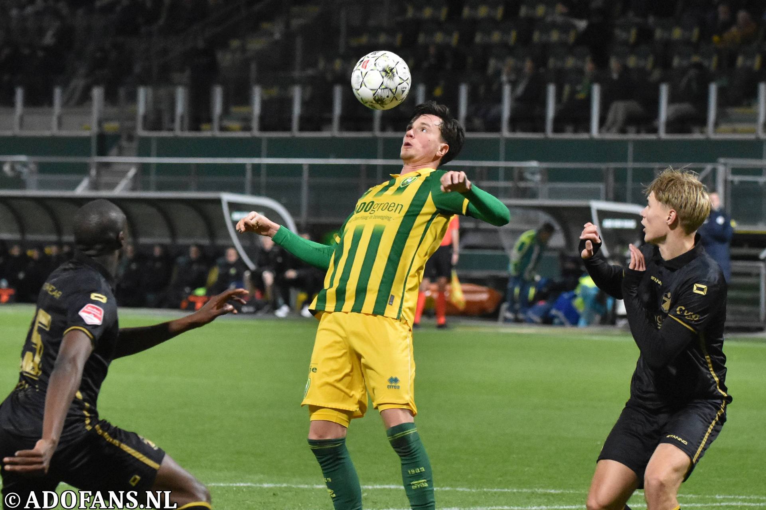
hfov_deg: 13.4
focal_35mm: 153
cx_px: 383
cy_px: 255
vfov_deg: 9.0
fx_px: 3255
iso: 3200
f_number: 2.8
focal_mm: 102
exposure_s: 1/640
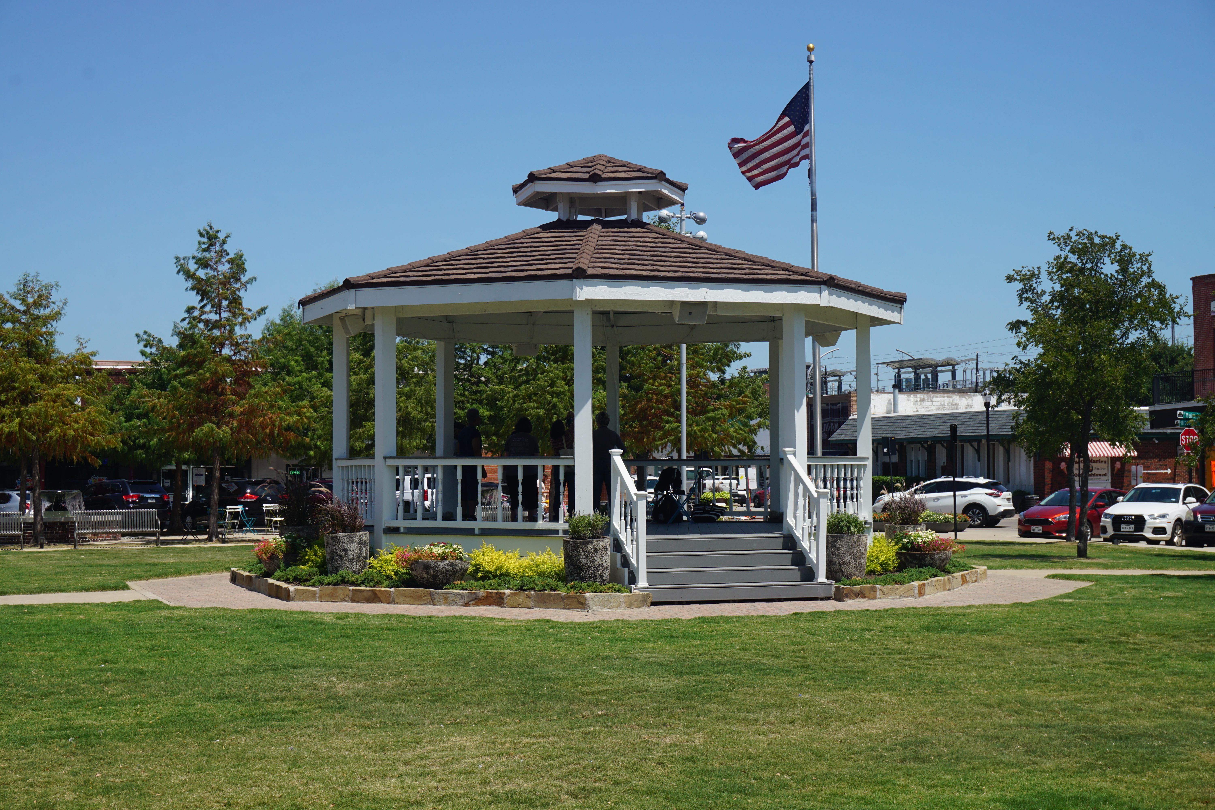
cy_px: 405
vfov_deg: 24.4
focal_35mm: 56
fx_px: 1873
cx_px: 608
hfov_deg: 35.9
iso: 100
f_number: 11
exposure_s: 1/200
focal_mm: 37
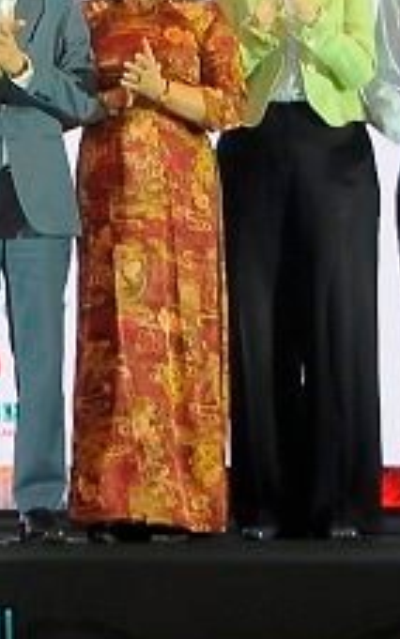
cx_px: 37
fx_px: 3382
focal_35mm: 194
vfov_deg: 10.7
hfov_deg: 6.8
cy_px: -27
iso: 800
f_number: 5
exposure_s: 1/80
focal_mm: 36
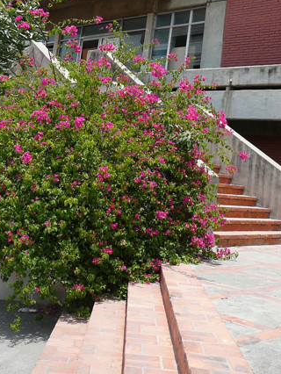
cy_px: 97
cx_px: 167
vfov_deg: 36.0
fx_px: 562
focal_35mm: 52
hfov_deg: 28.0
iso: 80
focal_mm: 5.2
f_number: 2.8
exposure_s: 1/640
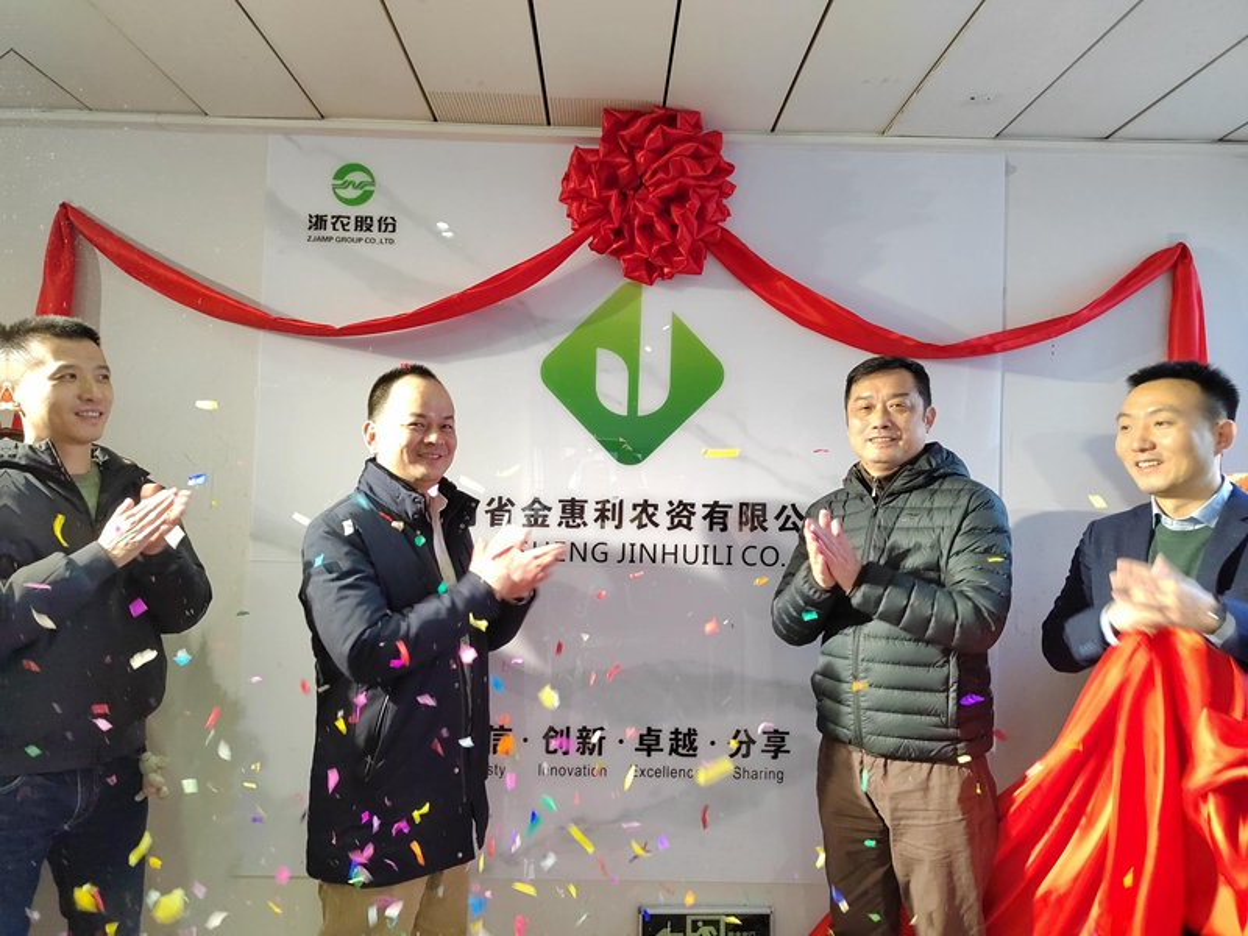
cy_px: 468
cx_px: 624
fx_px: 829
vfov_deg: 58.9
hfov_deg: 73.9
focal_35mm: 23
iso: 1781
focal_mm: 5.52
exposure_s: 1/60.2
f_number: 1.9
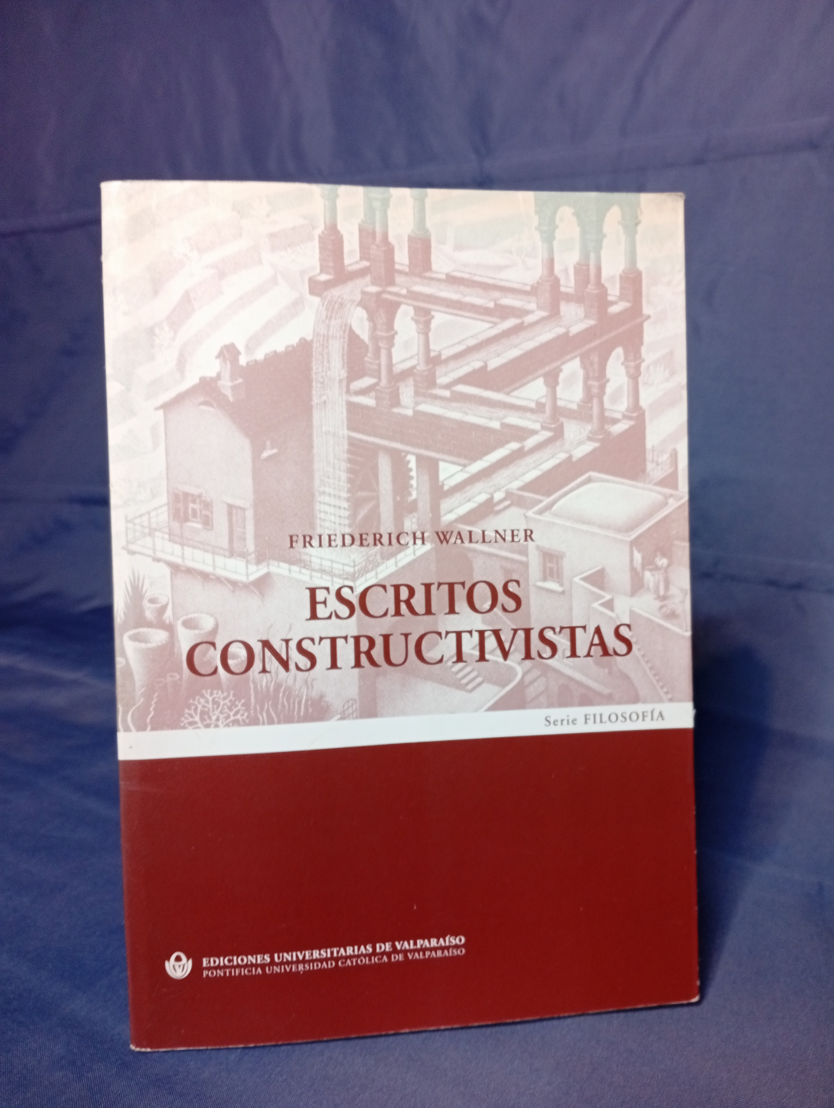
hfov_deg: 51.5
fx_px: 865
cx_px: 417
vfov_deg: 65.2
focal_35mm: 27
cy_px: 554
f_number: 1.8
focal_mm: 3.98
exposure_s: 1/25
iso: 569
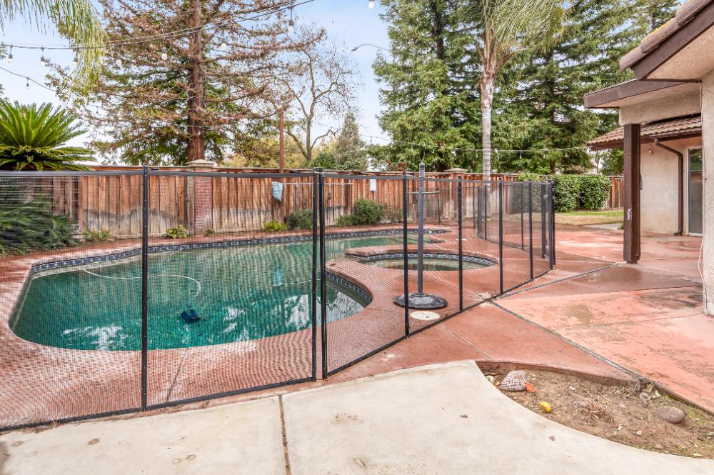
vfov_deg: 58.8
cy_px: 186
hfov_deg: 81.1
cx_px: 333
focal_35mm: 21
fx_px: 416
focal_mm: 14
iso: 400
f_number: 6.3
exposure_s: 1/160
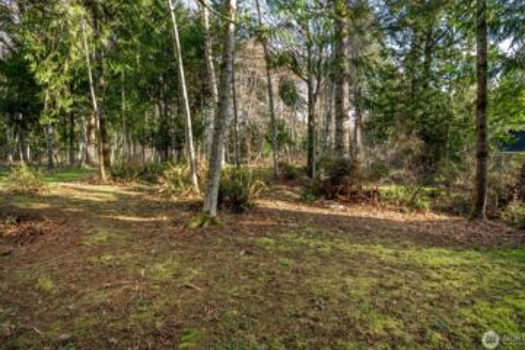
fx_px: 292
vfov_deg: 61.8
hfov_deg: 83.9
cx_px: 274
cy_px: 158
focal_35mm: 20
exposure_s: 1/30
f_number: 7.1
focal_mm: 18
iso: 160
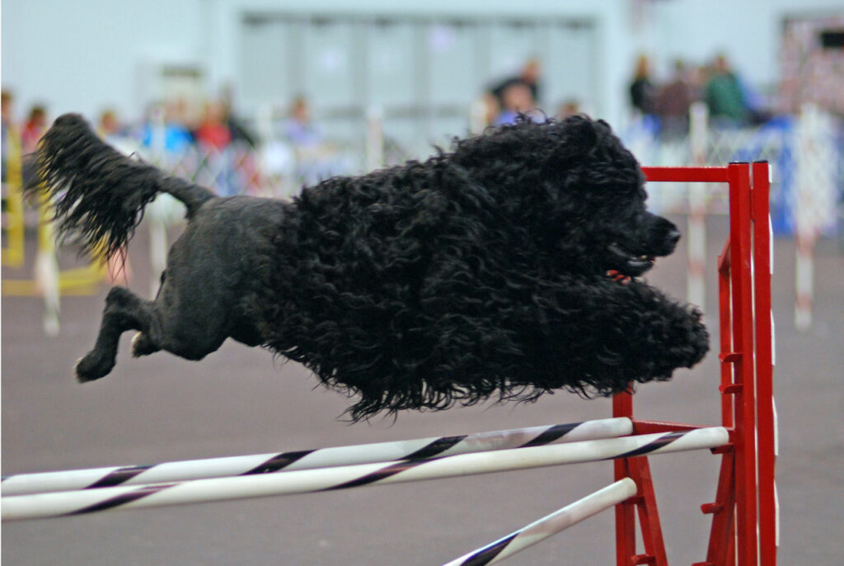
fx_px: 2993
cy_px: 283
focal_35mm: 128
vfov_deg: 10.8
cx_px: 422
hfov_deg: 16.0
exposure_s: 1/500
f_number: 1.8
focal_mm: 85
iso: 800
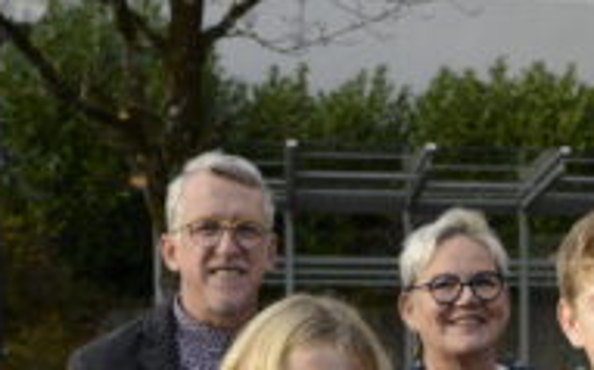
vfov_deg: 11.8
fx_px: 1763
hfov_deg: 18.0
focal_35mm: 109
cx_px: 749
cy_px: 431
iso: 140
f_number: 4
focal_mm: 28
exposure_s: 1/320
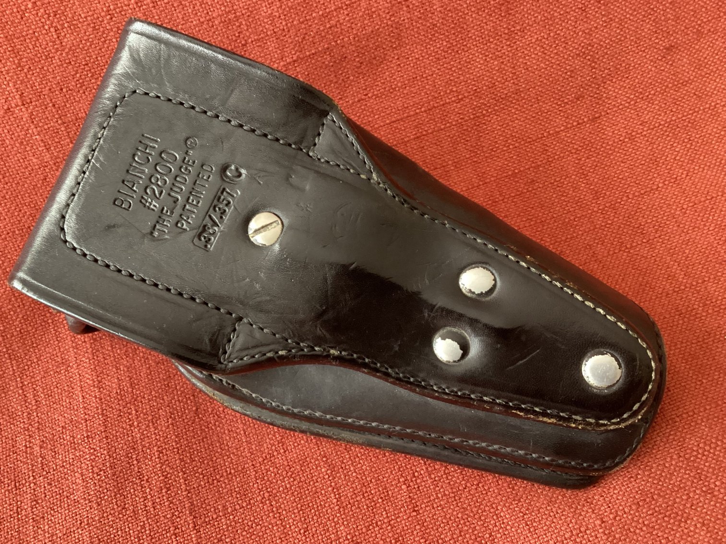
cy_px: 272
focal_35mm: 31
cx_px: 363
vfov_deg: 45.4
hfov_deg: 58.3
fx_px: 650
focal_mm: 3.3
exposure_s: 1/30
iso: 500
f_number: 2.4
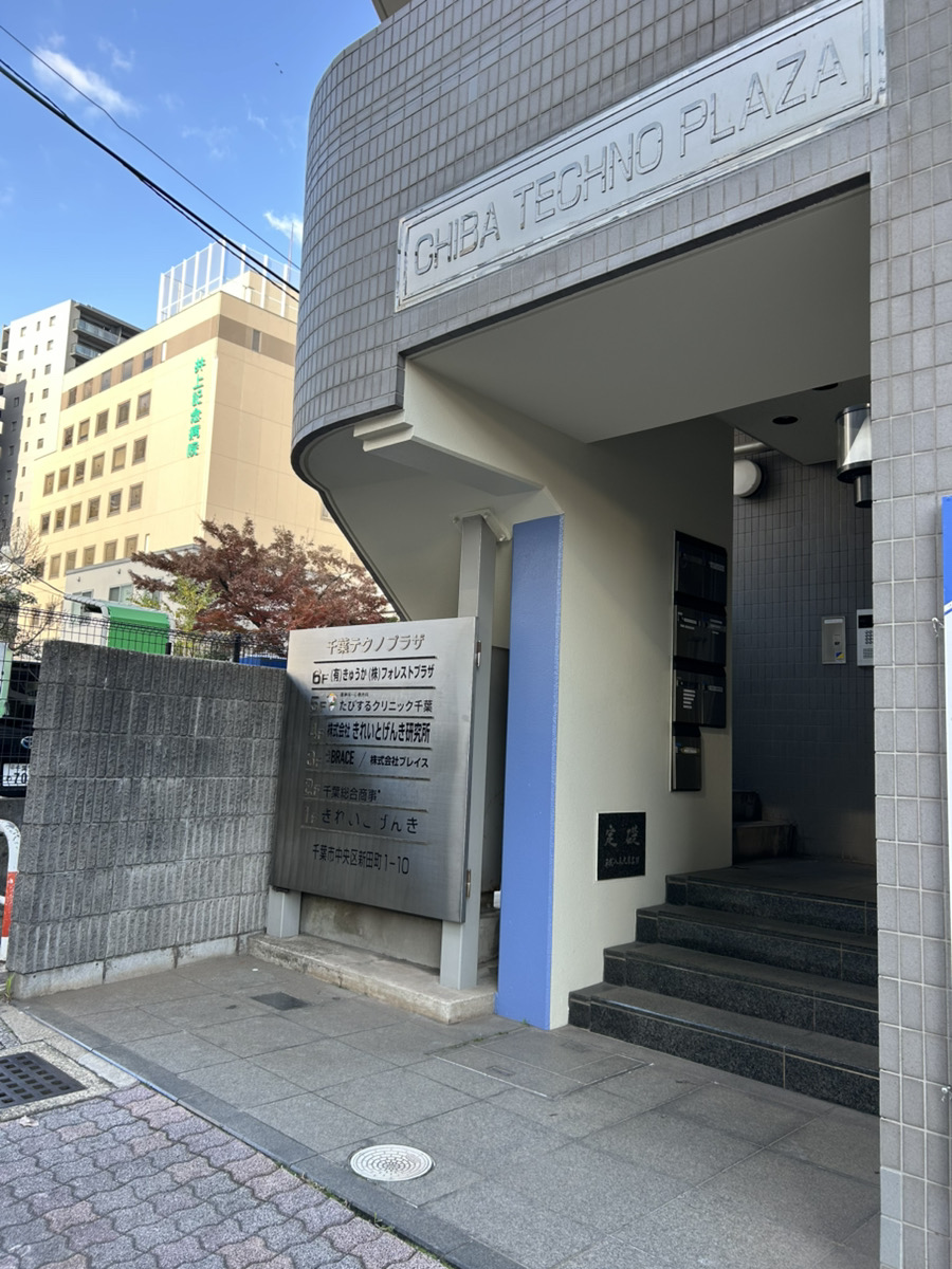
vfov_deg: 67.3
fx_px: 953
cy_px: 634
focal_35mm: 26
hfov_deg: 53.1
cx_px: 476
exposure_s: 1/239
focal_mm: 5.7
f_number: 1.5
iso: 40
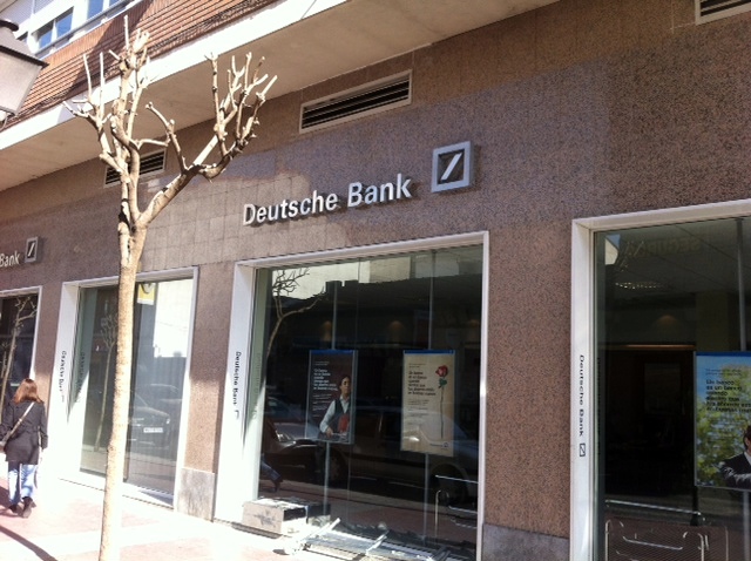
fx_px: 758
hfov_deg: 52.7
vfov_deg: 40.6
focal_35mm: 35
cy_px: 280
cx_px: 376
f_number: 2.8
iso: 80
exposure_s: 1/409
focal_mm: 3.85
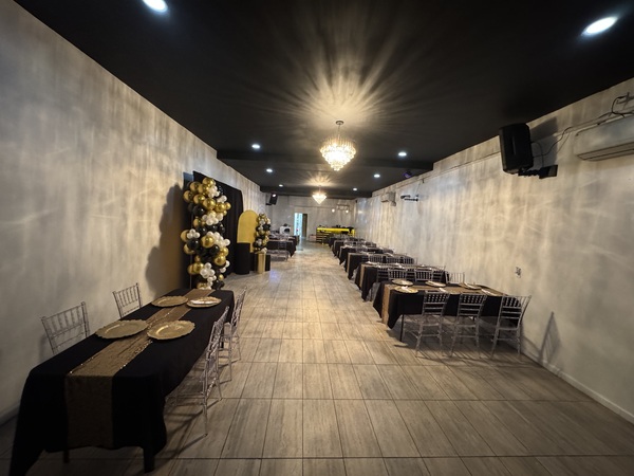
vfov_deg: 85.7
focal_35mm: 14
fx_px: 256
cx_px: 317
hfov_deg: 102.1
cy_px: 238
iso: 1000
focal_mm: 2.22
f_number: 2.2
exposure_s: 1/40
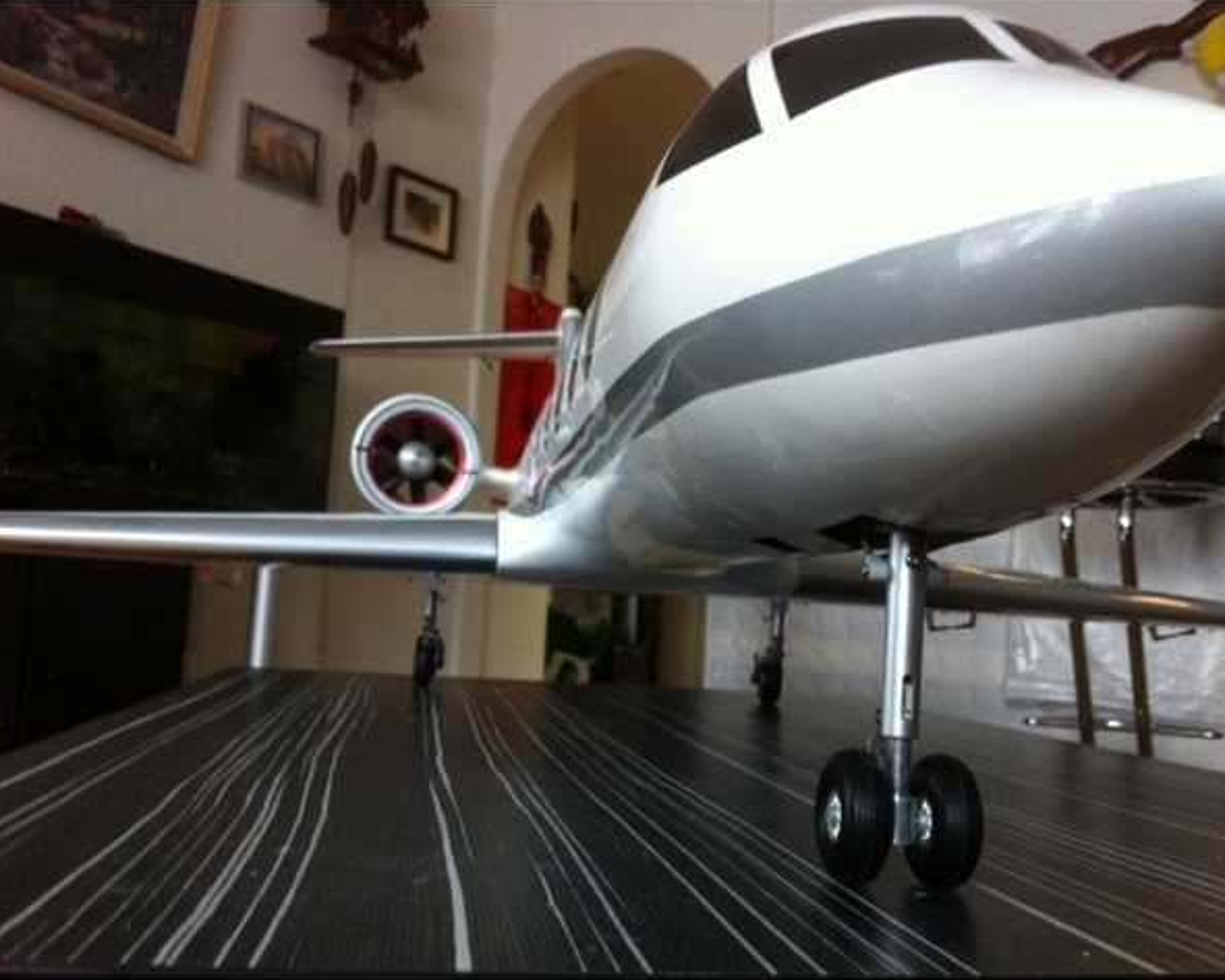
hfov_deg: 49.1
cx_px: 645
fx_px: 1342
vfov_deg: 40.1
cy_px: 491
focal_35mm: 37
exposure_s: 1/17
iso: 200
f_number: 2.8
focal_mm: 3.85
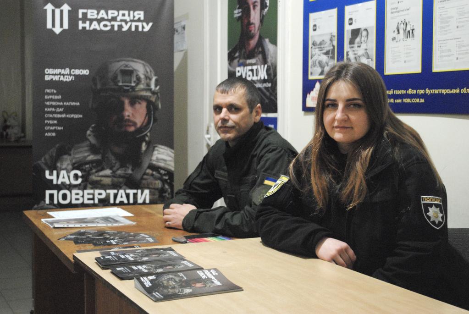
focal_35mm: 54
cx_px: 234
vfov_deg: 25.1
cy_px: 157
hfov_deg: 36.8
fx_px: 704
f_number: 5
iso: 1600
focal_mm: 36
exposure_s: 1/10
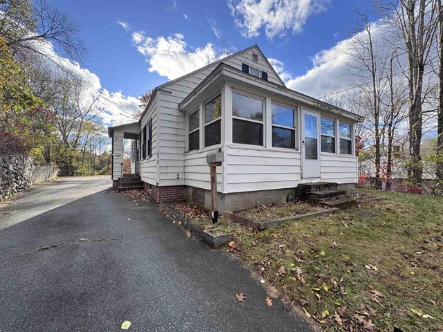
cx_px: 222
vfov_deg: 85.7
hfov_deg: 102.1
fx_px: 179
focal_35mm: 14
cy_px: 166
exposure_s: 1/430
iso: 40
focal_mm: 2.22
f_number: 2.2
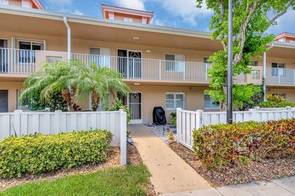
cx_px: 148
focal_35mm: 15
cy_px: 98
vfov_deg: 77.3
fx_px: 123
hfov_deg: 100.4
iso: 1100
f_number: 8
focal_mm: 10
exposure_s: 1/1250
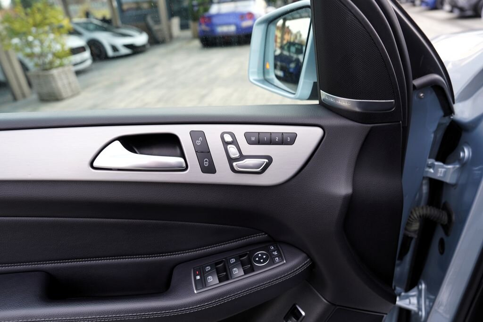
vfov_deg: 53.1
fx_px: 322
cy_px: 161
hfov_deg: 73.7
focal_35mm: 24
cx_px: 242
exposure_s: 1/60
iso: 125
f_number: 4
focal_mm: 24
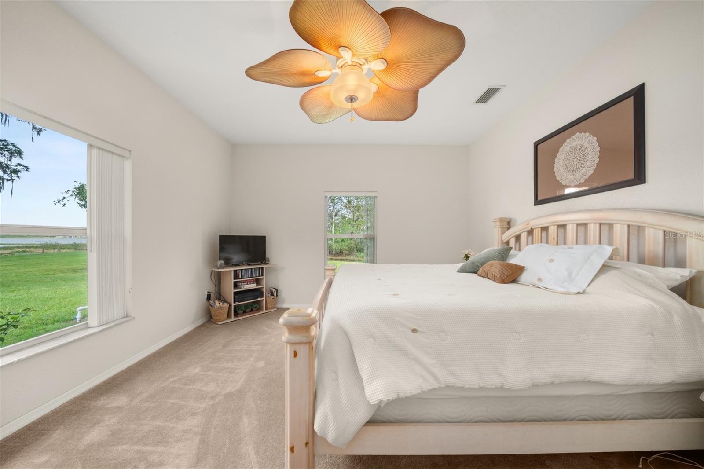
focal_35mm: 12
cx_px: 352
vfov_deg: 90.0
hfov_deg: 112.6
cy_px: 234
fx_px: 235
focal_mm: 12
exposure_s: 1/6
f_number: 11
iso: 400
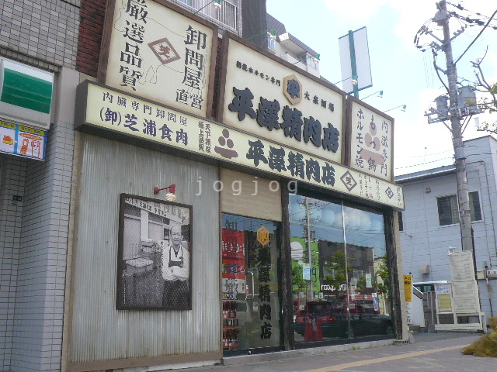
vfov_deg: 41.8
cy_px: 186
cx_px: 248
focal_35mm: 34
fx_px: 488
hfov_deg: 54.0
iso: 100
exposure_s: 1/640
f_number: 2.8
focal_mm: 4.6
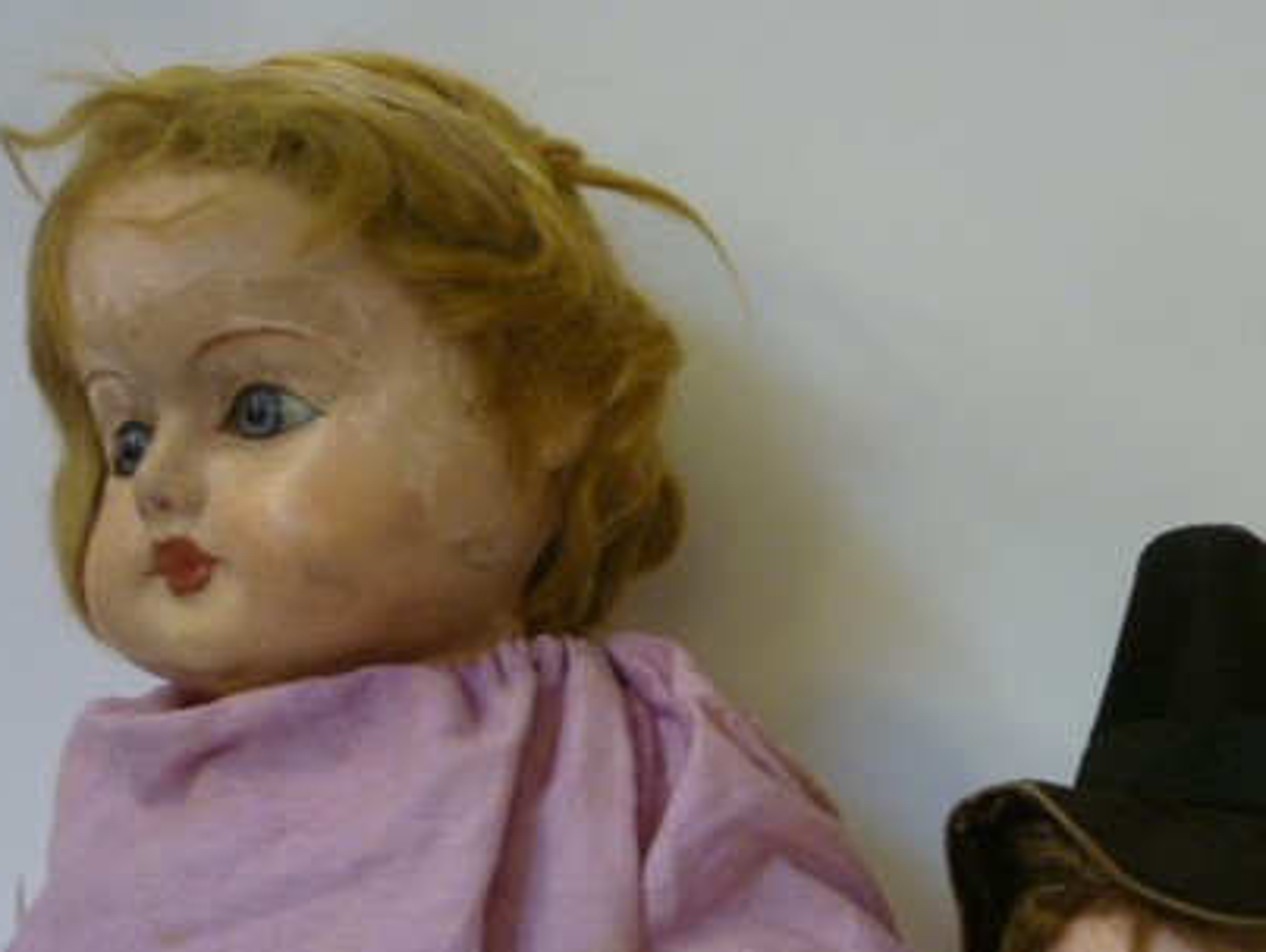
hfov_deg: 40.5
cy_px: 622
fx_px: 1684
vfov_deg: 31.4
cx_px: 889
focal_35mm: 46
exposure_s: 1/30
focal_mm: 5.2
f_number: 3.3
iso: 200
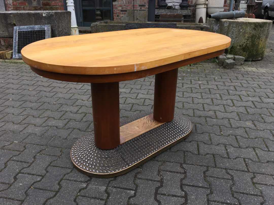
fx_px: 230
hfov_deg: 61.7
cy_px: 102
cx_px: 137
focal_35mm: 29
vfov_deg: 48.2
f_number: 2.2
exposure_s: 1/346
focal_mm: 4.15
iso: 25
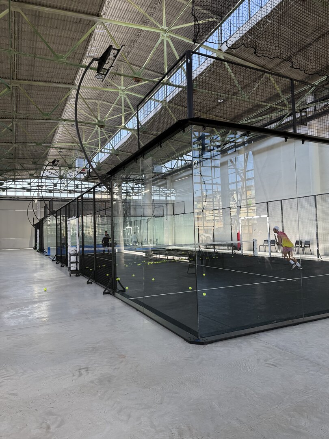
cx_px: 164
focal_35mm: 24
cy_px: 220
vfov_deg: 71.6
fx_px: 304
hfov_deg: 56.8
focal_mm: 6.76
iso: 100
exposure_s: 1/278
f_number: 1.78
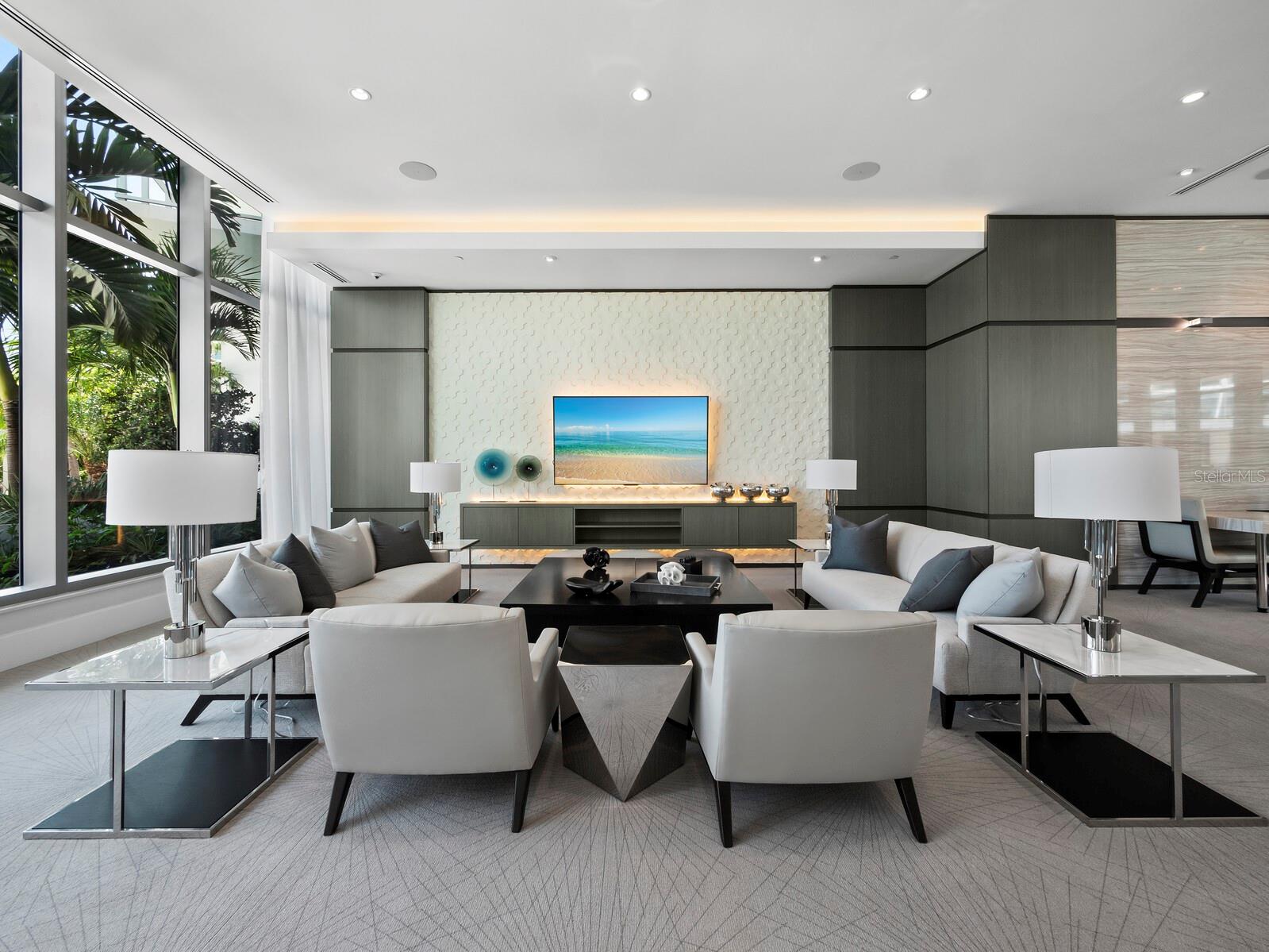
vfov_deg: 85.7
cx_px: 634
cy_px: 476
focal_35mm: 14
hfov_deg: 102.1
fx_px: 513
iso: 400
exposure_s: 1/10
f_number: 9
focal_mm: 7
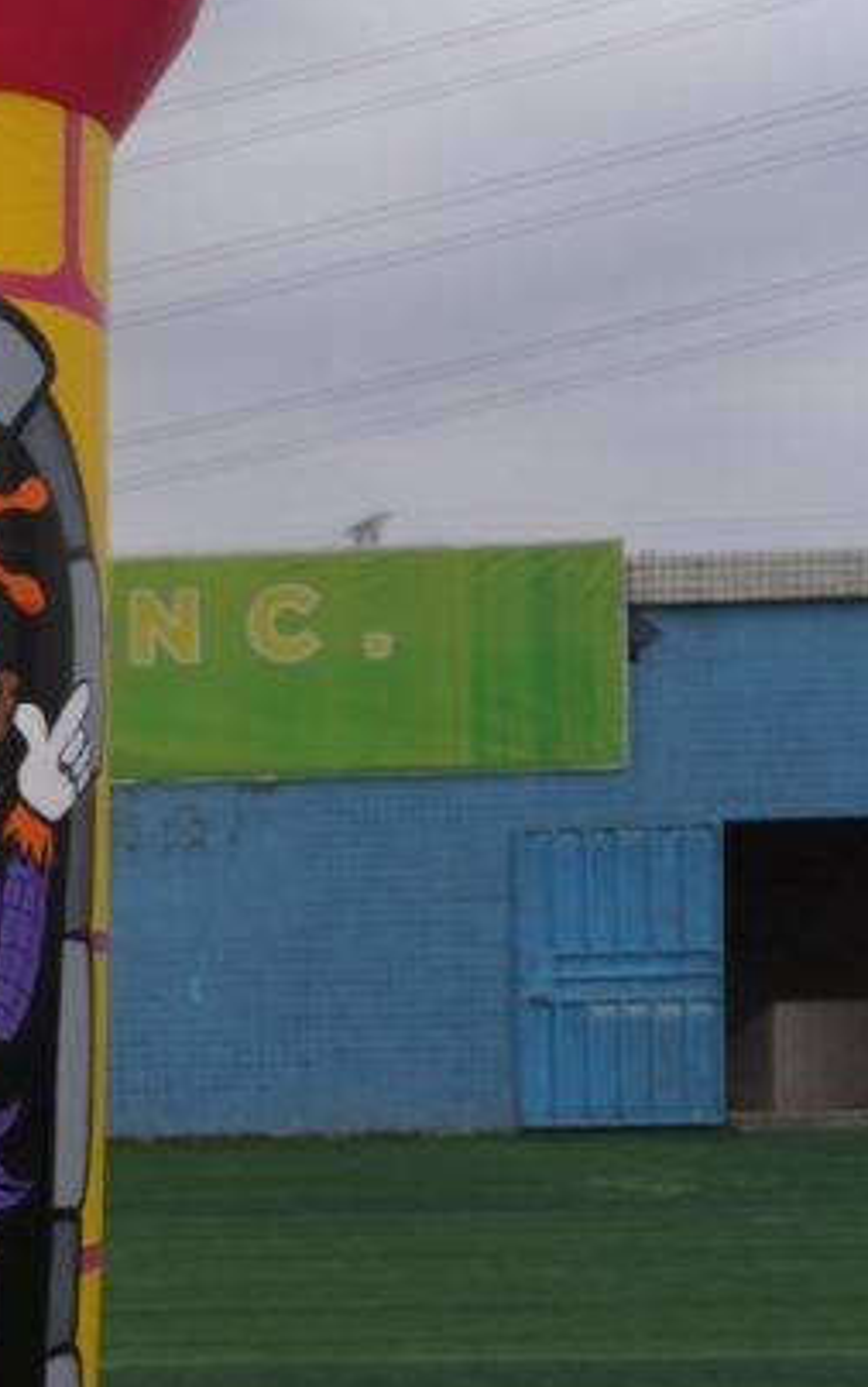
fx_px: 2343
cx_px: -875
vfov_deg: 32.4
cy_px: 1035
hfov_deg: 16.2
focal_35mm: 62
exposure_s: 1/800
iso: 100
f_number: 4.5
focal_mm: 16
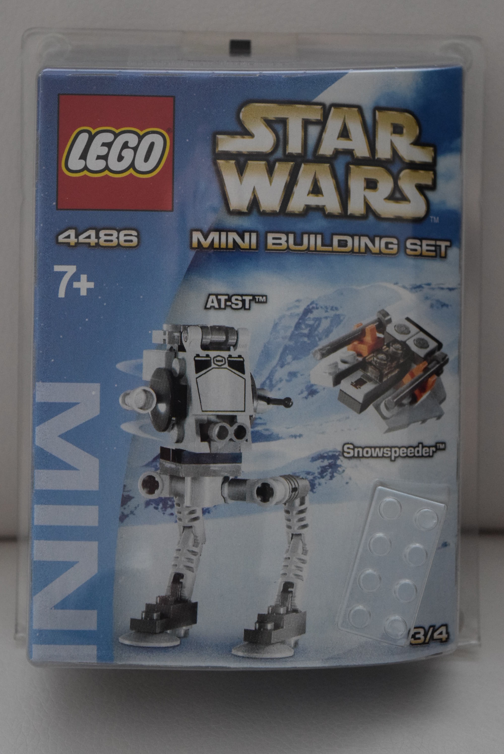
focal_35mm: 82
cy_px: 377
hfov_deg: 16.6
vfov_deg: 24.6
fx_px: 1729
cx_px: 252
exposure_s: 1/125
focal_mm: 55
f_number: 5.6
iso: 3200
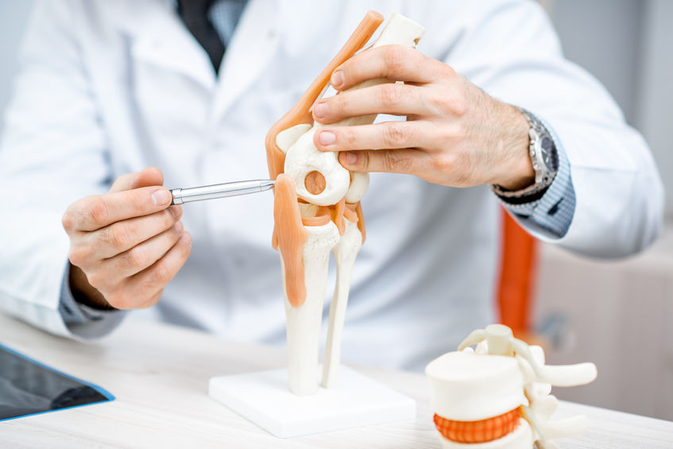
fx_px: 1589
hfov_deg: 23.9
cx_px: 336
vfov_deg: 16.1
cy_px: 224
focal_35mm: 85
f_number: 2.2
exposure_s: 1/200
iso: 320
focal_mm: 85
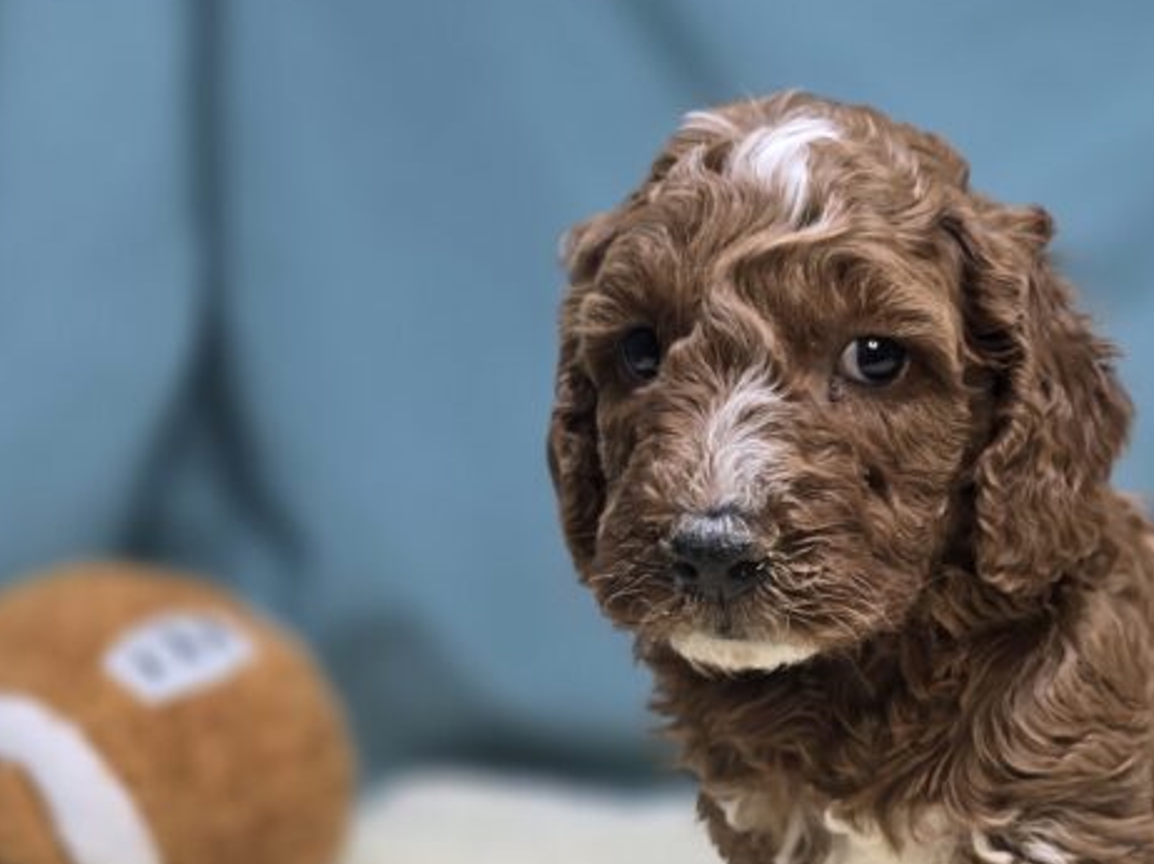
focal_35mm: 51
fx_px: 1699
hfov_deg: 36.5
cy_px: 602
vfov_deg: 28.3
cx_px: 892
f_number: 1.7
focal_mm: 6.3
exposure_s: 1/120
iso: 64
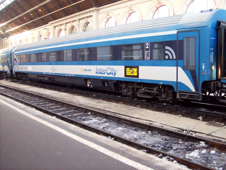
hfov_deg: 51.4
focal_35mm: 36
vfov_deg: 39.6
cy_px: 85
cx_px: 113
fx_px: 235
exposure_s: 1/15
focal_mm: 6
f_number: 2.7
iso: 160
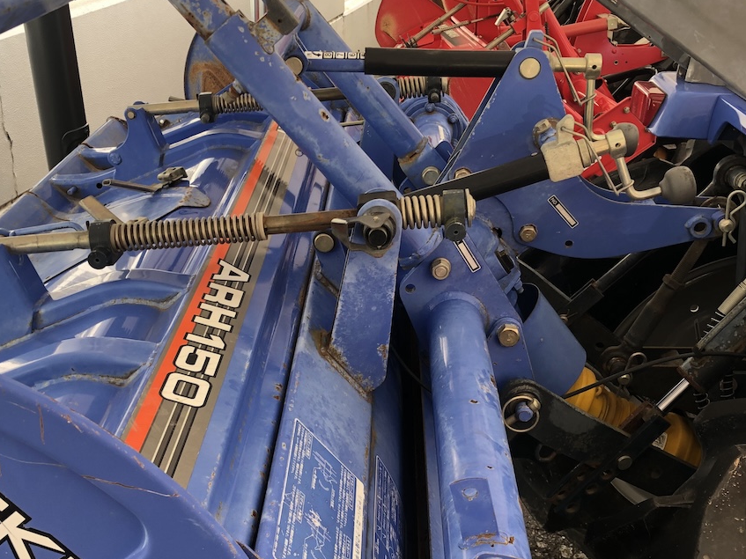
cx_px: 357
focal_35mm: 44
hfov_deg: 42.9
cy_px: 307
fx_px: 948
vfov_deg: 32.8
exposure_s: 1/120
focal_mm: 4
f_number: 1.8
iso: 50
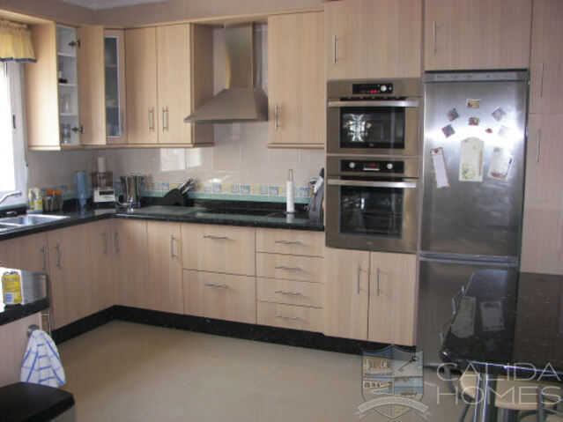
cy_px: 211
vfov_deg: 39.6
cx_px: 282
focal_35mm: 36
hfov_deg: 51.4
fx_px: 585
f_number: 2.8
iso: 64
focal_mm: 6
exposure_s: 1/30
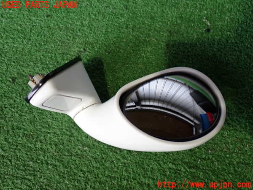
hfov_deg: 49.0
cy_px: 95
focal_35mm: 38
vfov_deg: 37.7
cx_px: 126
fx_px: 278
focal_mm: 6.83
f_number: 2.7
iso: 250
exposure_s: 1/40
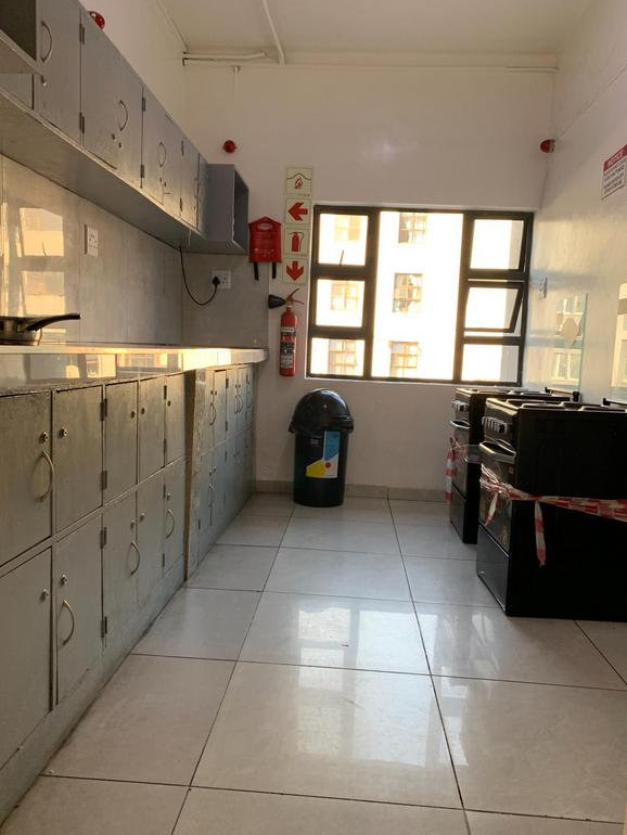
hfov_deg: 51.4
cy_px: 422
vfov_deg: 65.3
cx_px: 308
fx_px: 652
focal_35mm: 27
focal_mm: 4.25
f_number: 1.8
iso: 64
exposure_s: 1/121
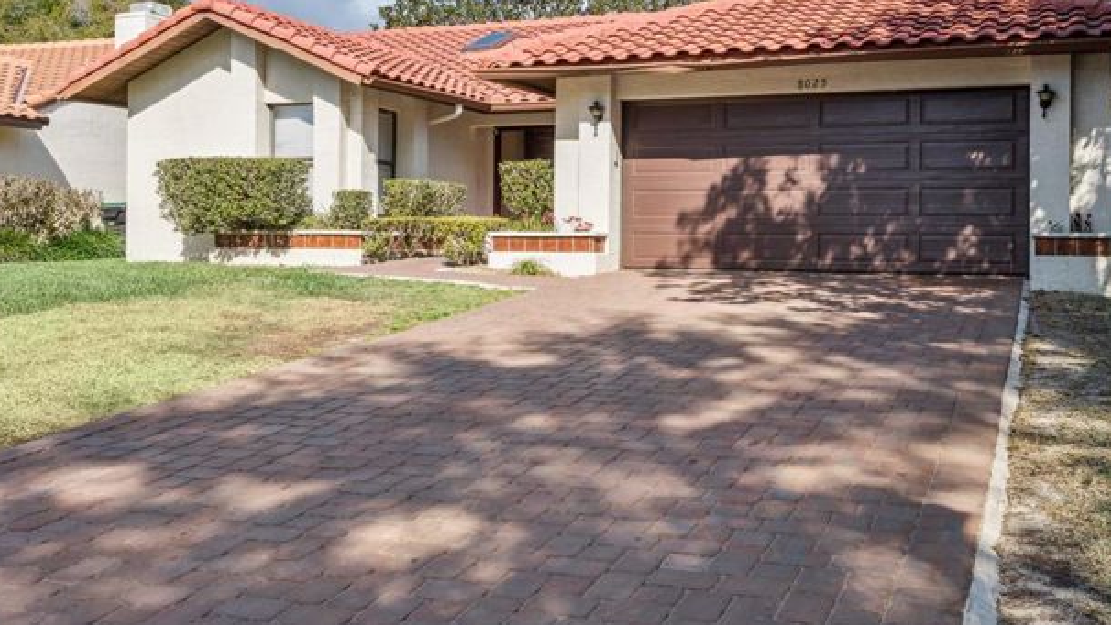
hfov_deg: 51.5
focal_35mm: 39
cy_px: 250
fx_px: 1149
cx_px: 630
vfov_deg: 30.4
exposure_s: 1/80
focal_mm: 32
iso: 200
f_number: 20
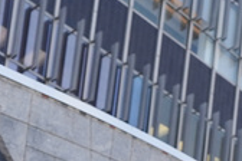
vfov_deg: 9.8
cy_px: 471
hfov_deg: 17.1
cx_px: 344
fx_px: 739
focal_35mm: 110
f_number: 2.8
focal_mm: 18
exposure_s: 1/2500
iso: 400
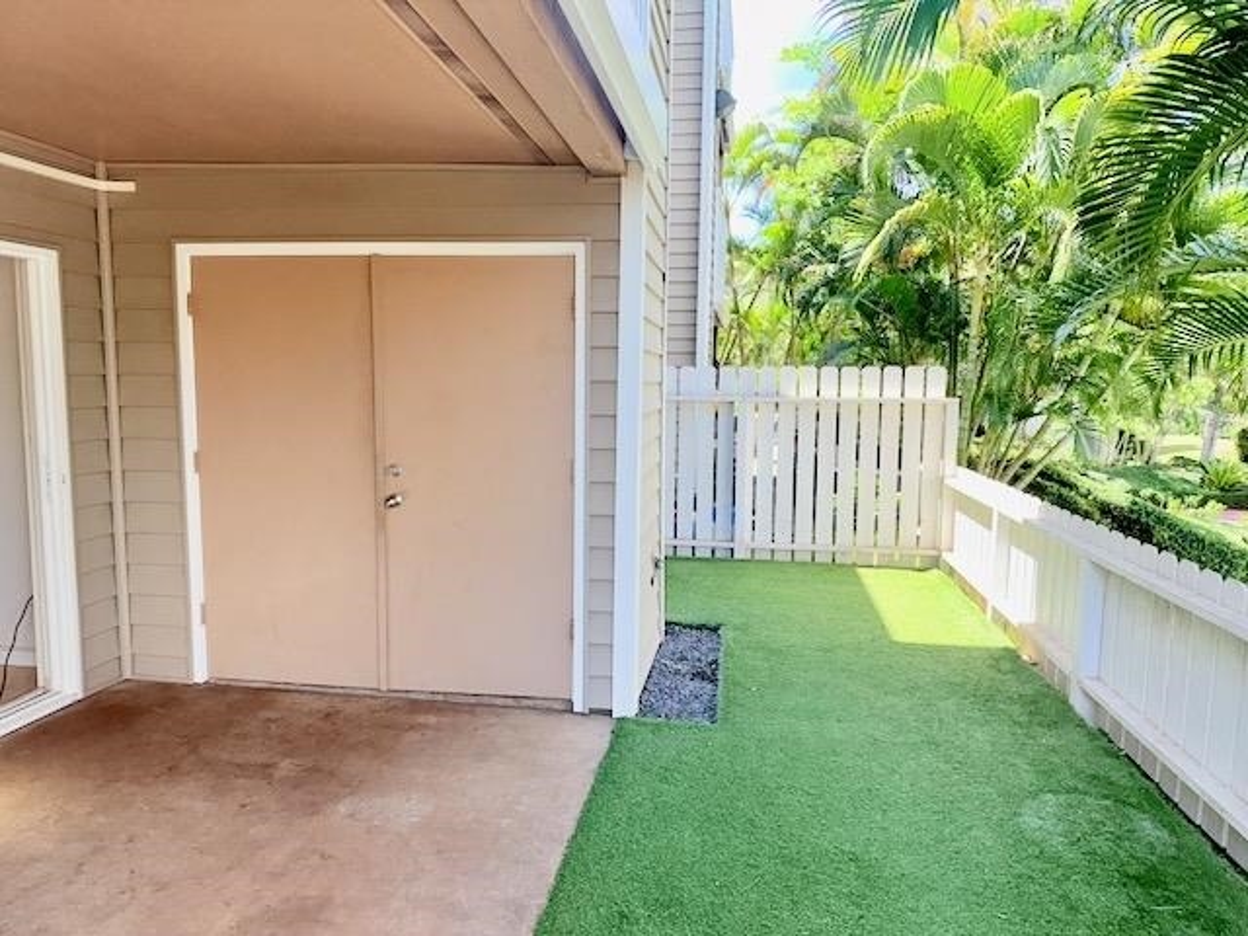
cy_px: 468
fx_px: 865
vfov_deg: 56.8
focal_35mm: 24
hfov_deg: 71.6
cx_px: 624
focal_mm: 6.76
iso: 64
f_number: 1.78
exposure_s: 1/708
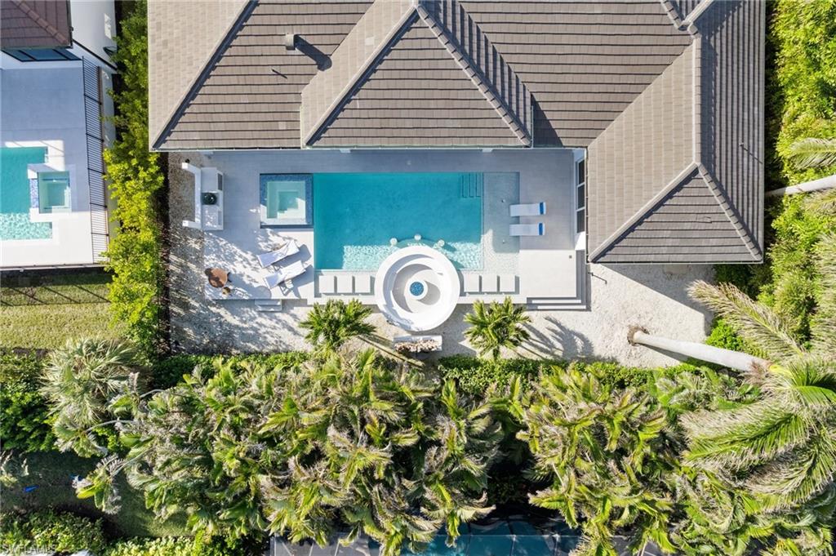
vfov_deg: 57.1
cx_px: 418
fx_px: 510
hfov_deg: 78.6
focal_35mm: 22
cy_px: 278
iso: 100
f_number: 2.8
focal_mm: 8.38
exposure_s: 1/1000
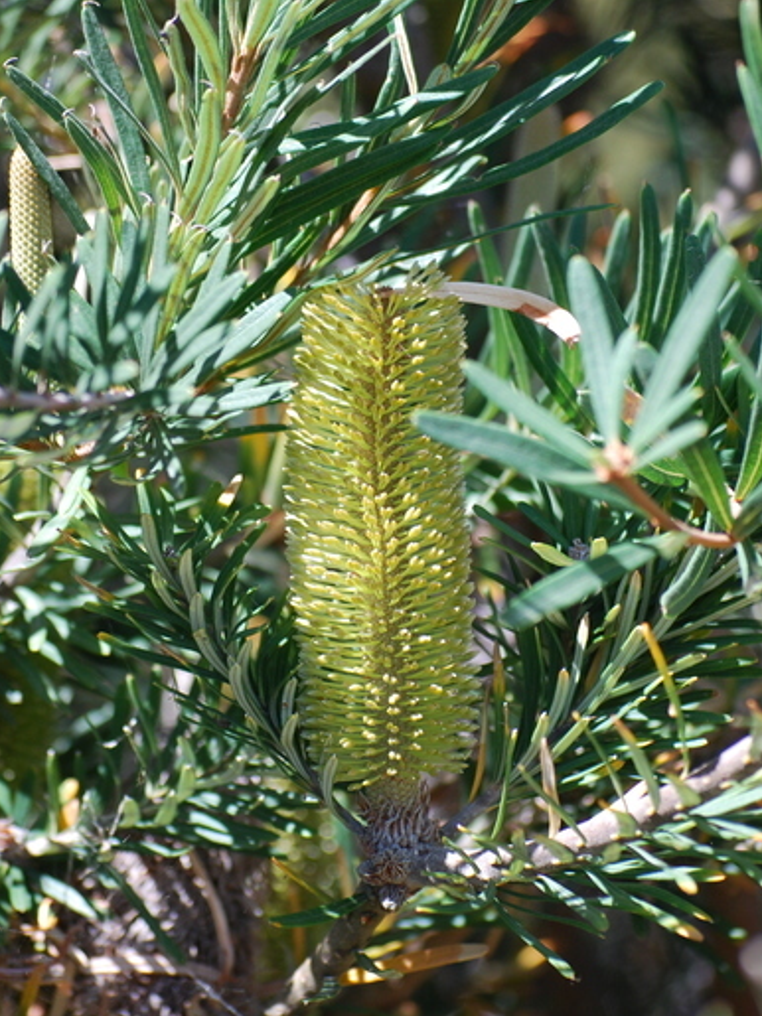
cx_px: 353
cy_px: 507
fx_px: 4778
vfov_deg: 12.1
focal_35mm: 163
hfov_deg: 9.1
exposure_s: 1/320
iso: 200
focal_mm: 75
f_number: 4.5
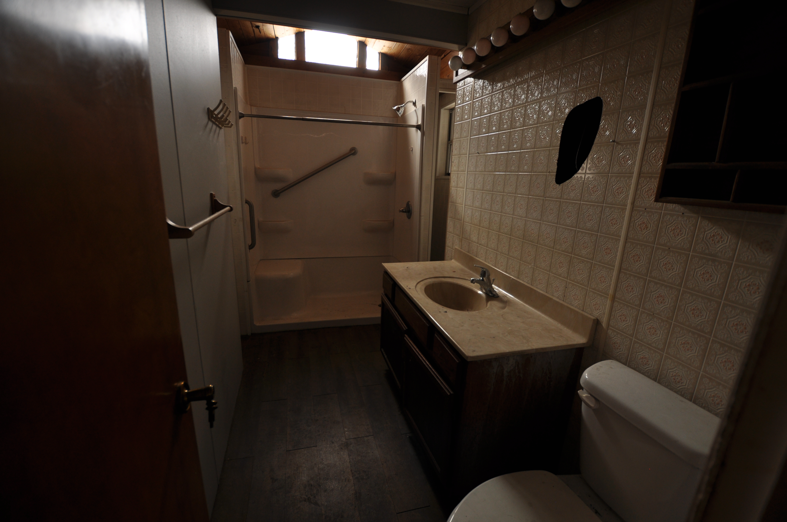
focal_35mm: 15
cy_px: 261
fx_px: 328
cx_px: 394
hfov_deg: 100.5
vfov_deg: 77.2
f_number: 4
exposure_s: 1/60
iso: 200
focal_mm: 10
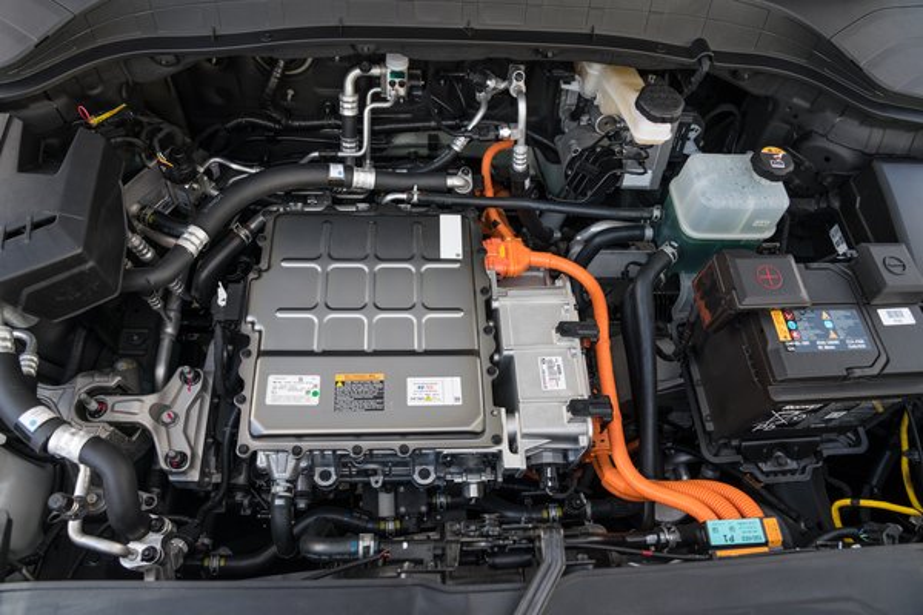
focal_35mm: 24
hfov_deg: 73.7
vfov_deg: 53.1
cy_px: 308
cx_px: 462
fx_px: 615
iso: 100
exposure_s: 1/60
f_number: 4.5
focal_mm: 24
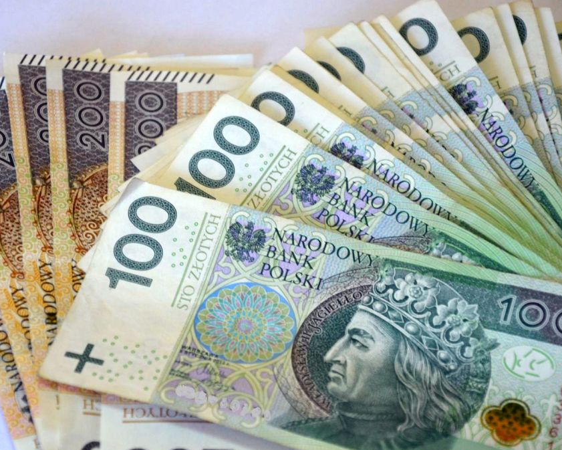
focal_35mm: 180
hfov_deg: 10.7
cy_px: 226
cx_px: 257
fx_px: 2987
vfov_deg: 8.6
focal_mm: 105
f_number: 5.6
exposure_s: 1/60
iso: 720
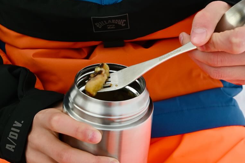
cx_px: 146
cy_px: 100
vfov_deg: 25.9
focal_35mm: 52
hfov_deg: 38.1
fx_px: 354
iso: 200
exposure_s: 1/250
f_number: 5.6
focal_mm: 24
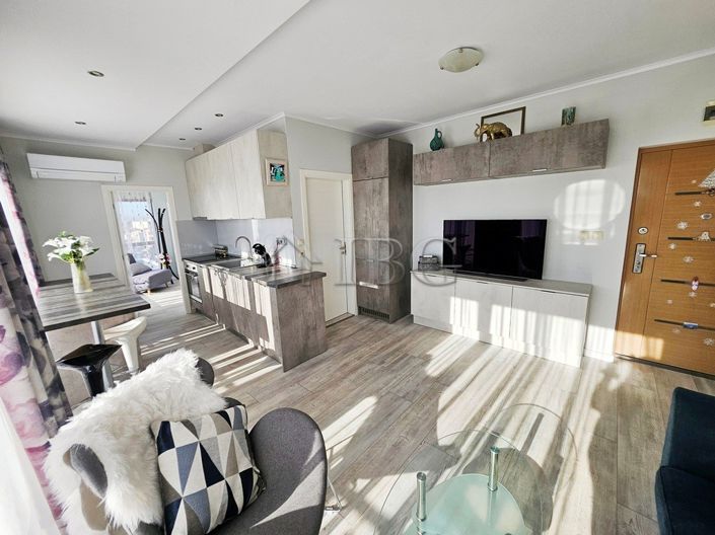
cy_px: 268
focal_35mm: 13
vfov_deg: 89.9
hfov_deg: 106.2
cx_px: 358
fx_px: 268
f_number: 2.2
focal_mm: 1.7
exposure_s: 1/384
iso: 32
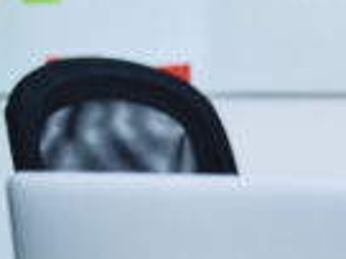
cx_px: 814
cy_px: 30
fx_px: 1609
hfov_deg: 10.6
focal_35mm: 161
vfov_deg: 9.2
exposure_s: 1/400
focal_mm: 35
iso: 100
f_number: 2
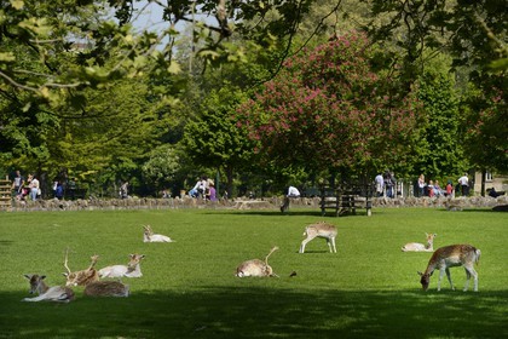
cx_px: 254
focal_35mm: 160
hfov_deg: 12.8
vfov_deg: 8.6
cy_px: 170
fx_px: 2258
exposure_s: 1/320
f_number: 9
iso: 200
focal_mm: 160
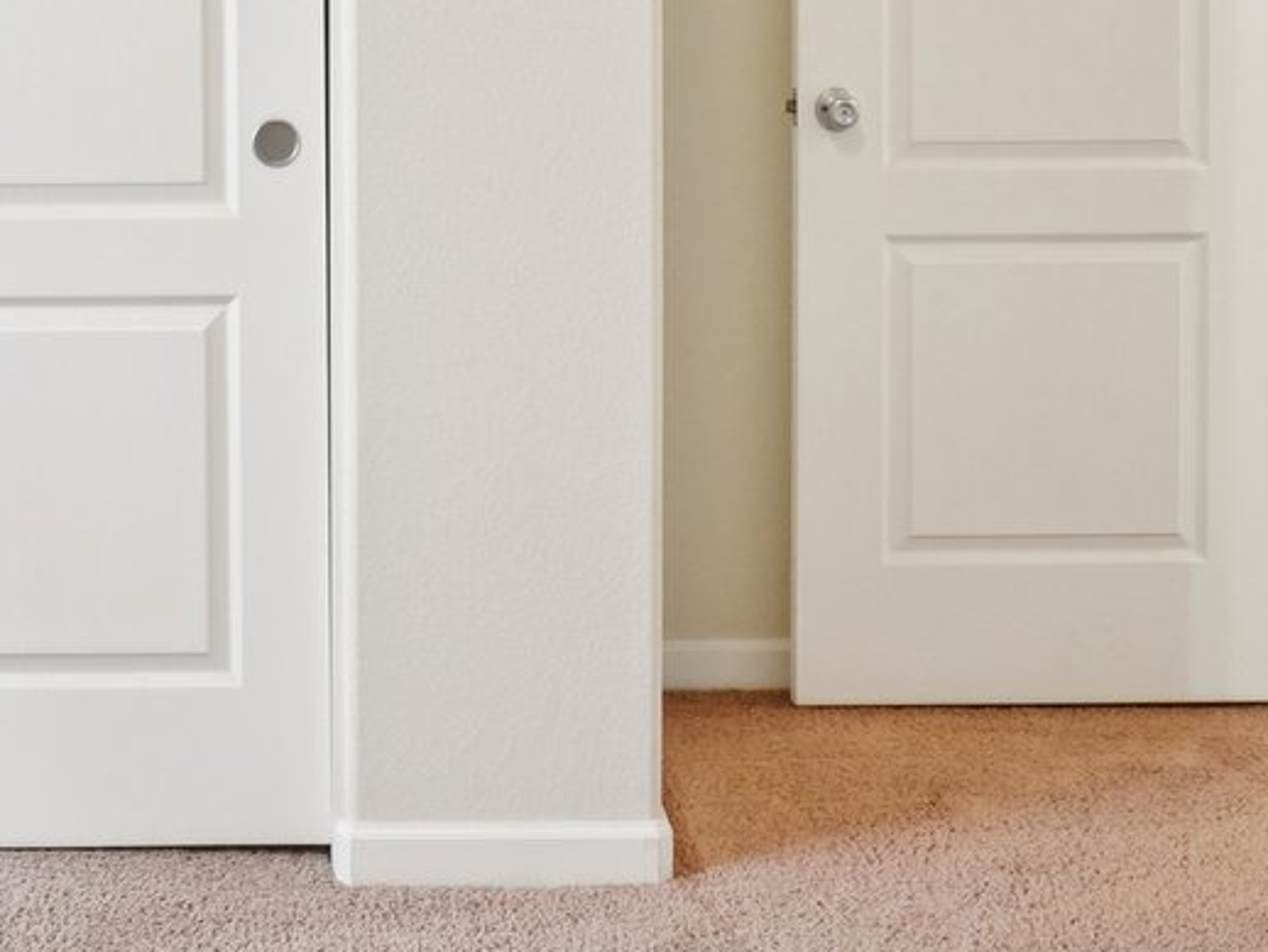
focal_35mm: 57
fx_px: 2089
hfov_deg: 33.2
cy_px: -82
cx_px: 328
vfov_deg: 24.1
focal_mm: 10
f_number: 8
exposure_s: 1/13
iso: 400
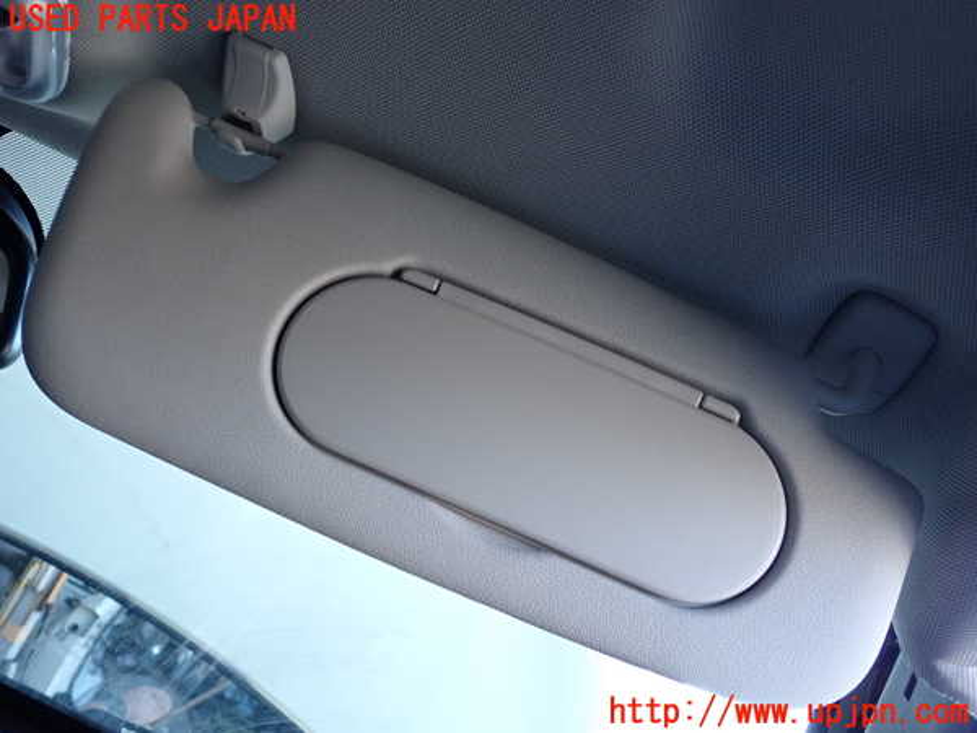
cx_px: 488
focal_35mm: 32
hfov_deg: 56.8
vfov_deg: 44.2
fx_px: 903
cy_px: 366
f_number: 2.4
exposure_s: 1/125
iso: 250
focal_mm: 5.79
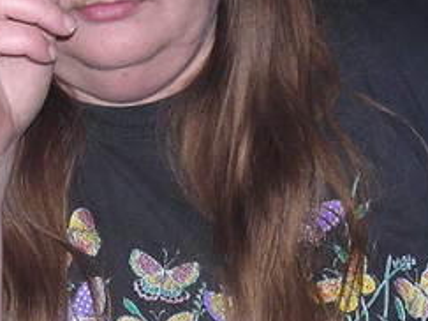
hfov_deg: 15.8
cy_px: 176
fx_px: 1545
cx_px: 255
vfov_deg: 11.8
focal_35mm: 125
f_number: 2.8
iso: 100
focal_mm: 5.8
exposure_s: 1/60.1
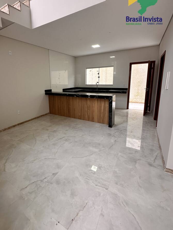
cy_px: 100
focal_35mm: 17
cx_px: 71
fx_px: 113
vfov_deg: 90.5
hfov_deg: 74.1
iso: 80
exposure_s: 1/99
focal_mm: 2.22
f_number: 2.2
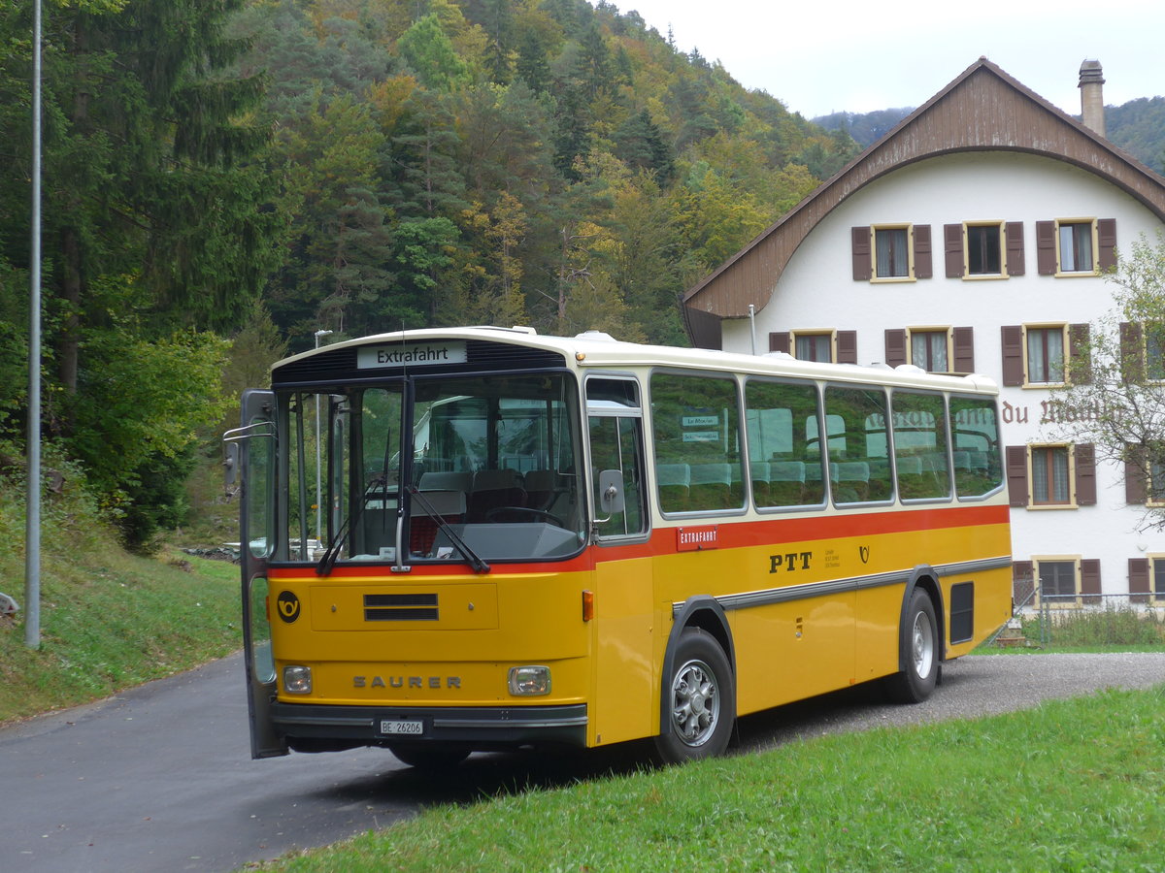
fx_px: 2490
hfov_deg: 26.3
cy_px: 436
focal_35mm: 74
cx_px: 582
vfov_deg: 19.9
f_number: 4.2
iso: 80
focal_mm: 15
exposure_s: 1/100
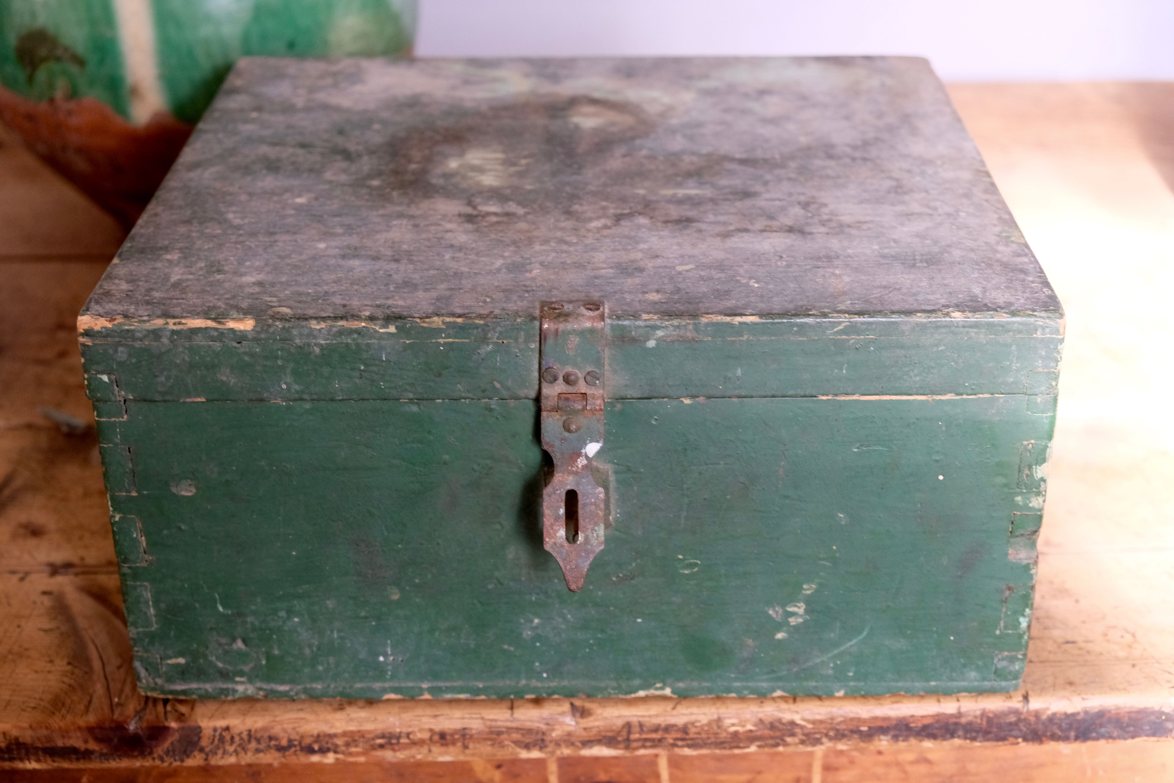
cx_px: 587
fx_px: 1761
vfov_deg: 25.1
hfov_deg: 36.9
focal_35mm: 54
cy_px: 392
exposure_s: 1/60
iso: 2500
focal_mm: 35.8
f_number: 4
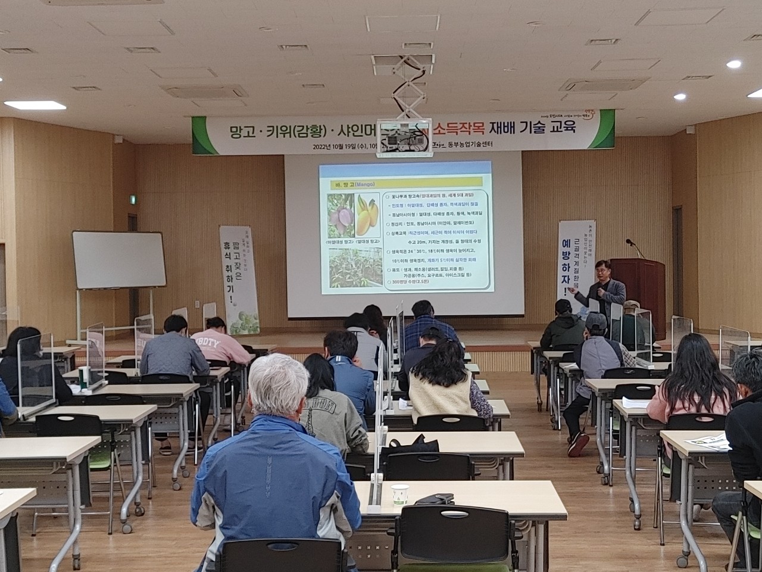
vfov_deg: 28.0
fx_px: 1145
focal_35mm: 52
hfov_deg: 36.8
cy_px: 286
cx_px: 381
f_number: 1.8
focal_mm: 4.81
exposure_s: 1/120
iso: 300
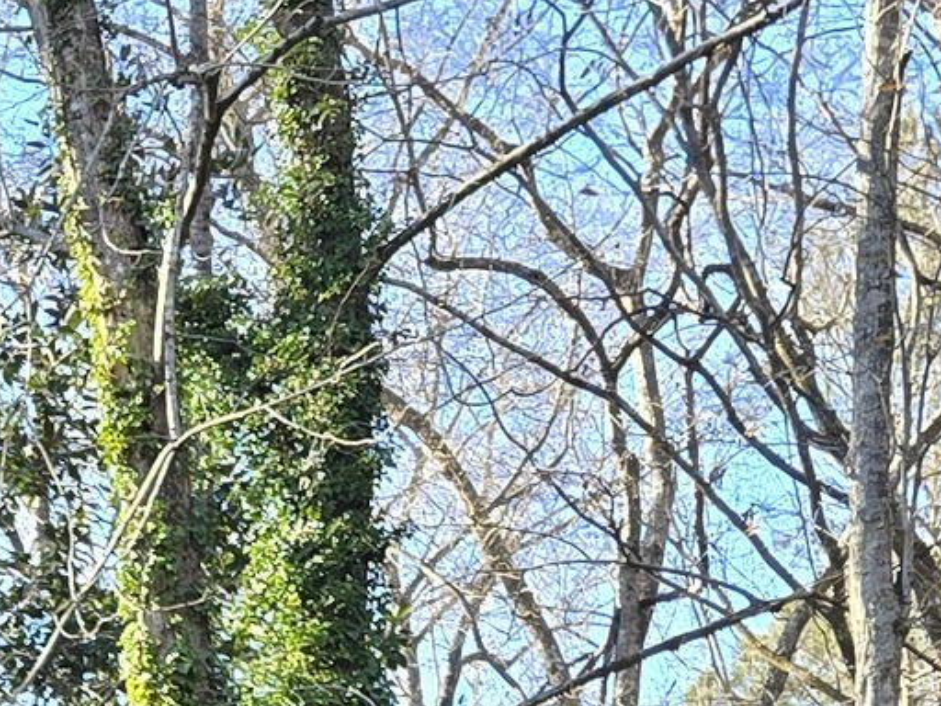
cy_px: 2103
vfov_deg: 8.8
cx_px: -840
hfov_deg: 12.8
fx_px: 3751
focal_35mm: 138
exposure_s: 1/180
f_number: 1.7
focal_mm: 6.3
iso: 25
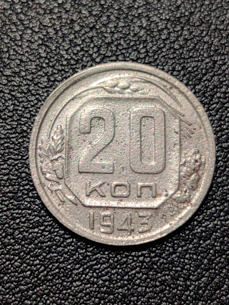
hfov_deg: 16.2
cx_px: 114
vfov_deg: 21.5
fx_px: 803
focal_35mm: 91
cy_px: 152
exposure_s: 1/455
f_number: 1.4
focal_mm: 5.75
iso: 50
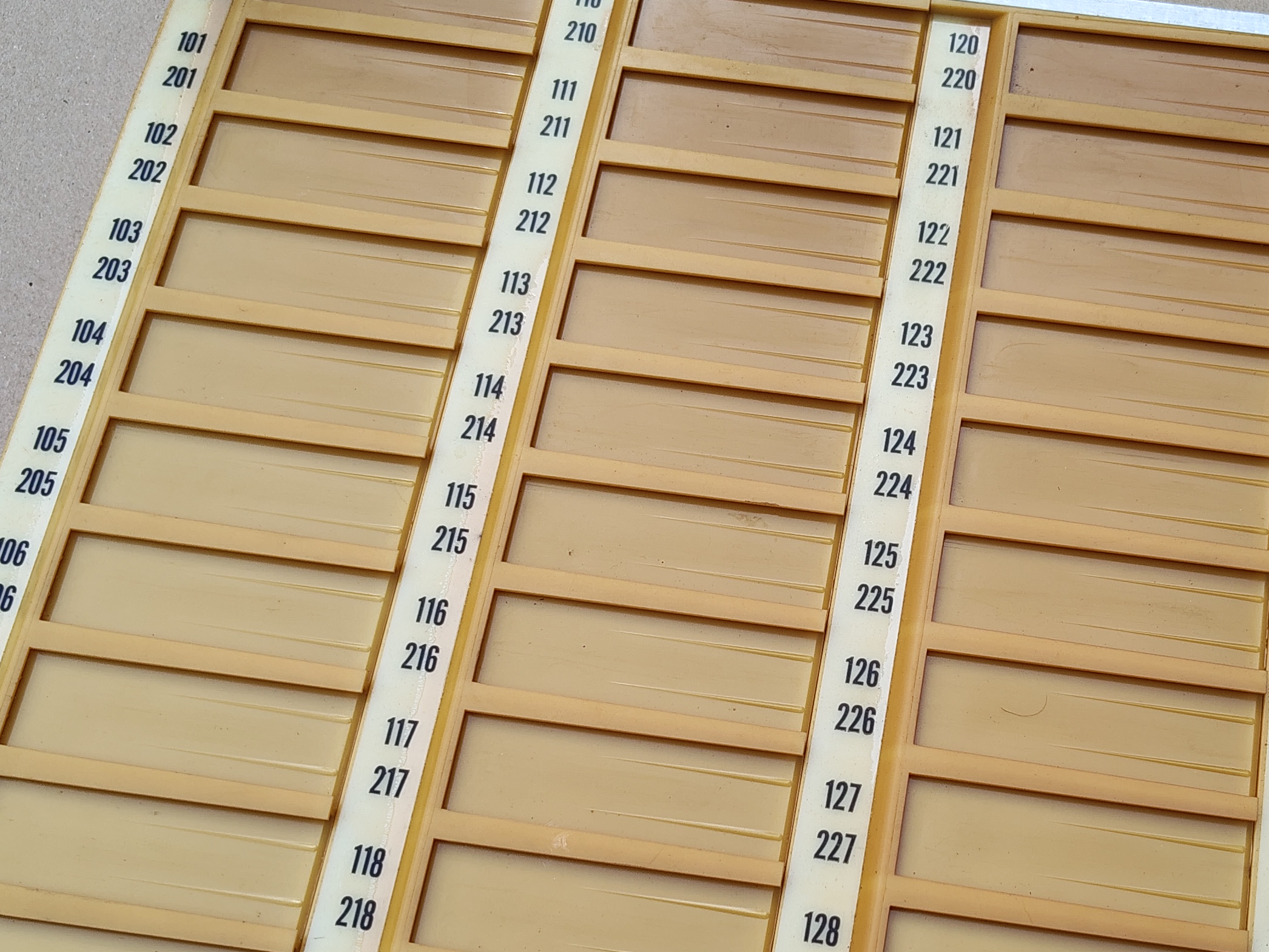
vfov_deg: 30.6
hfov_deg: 40.0
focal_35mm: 47
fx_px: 1723
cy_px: 646
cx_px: 844
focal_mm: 5.56
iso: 100
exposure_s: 1/1095
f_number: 1.8
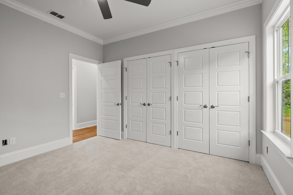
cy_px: 98
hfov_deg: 93.3
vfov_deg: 70.4
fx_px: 138
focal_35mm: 17
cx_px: 146
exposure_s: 1/3
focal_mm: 17
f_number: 9
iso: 100
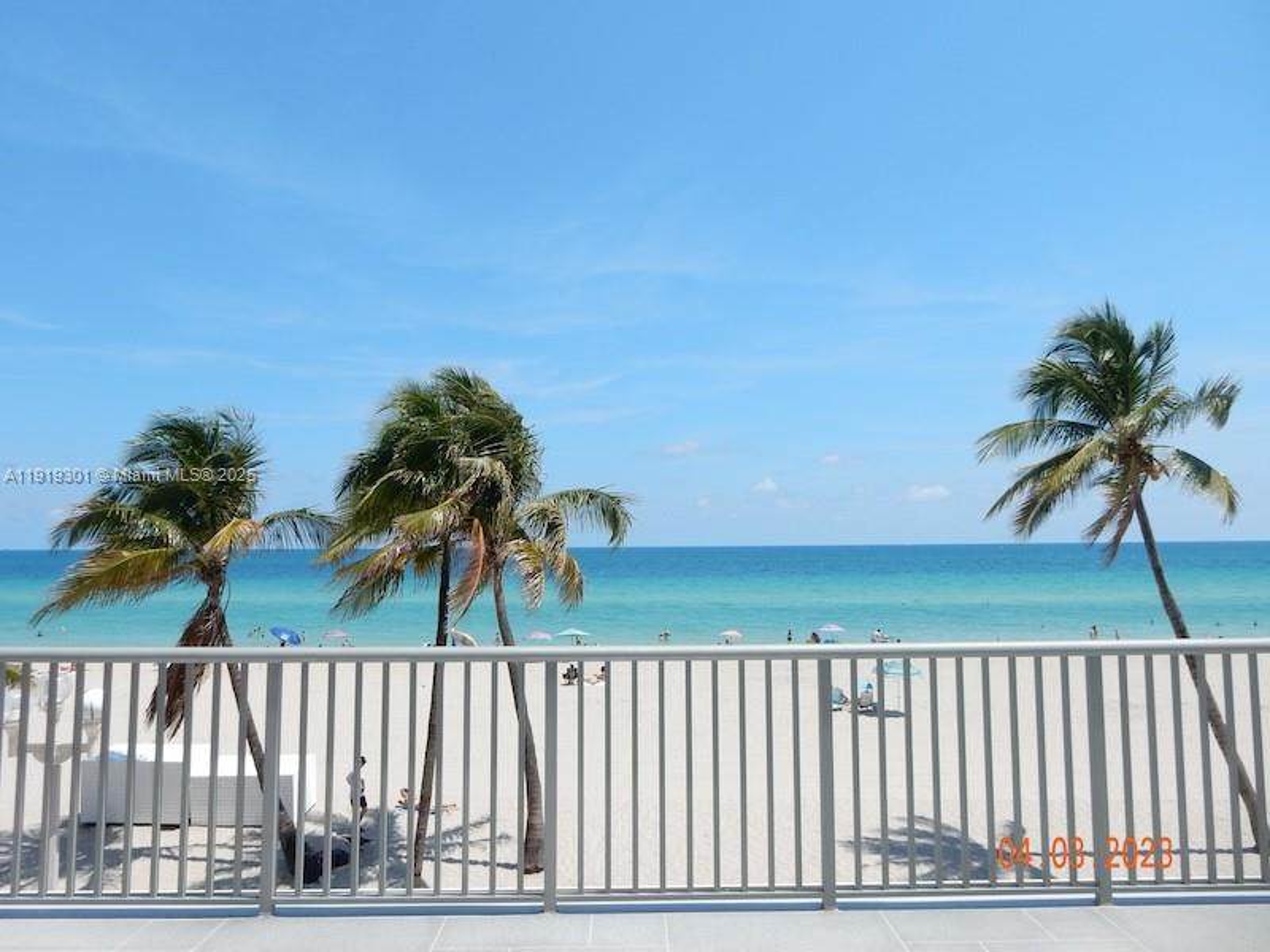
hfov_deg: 69.4
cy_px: 476
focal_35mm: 25
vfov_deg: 54.9
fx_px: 917
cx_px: 635
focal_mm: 4.5
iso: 125
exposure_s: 1/2000
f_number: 4
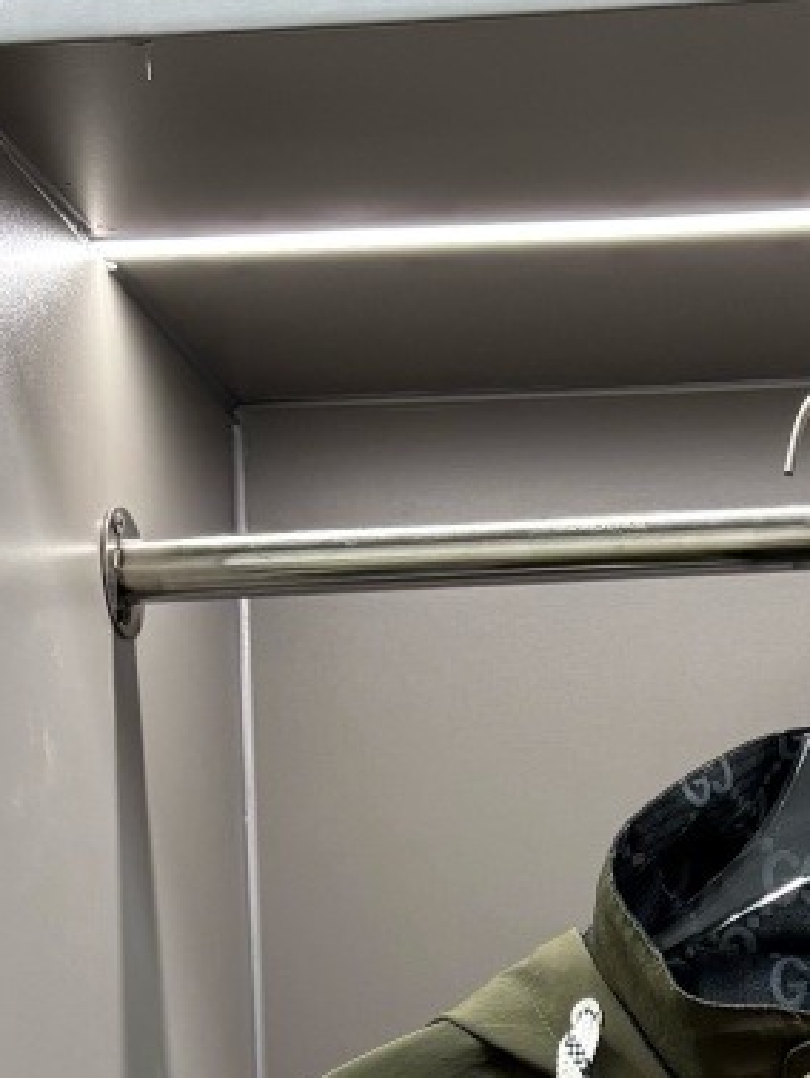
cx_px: 690
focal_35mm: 99
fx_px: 3085
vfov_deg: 17.3
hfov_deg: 14.8
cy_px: 1731
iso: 80
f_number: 1.6
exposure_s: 1/100
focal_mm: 5.96
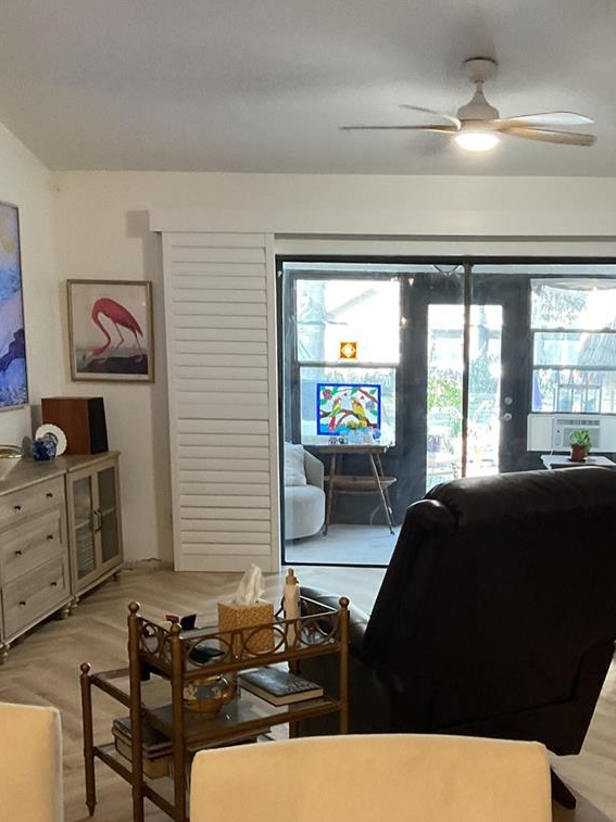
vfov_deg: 40.9
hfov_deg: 31.2
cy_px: 531
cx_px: 417
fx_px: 1092
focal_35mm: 46
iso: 200
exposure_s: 1/60
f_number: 1.8
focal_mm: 3
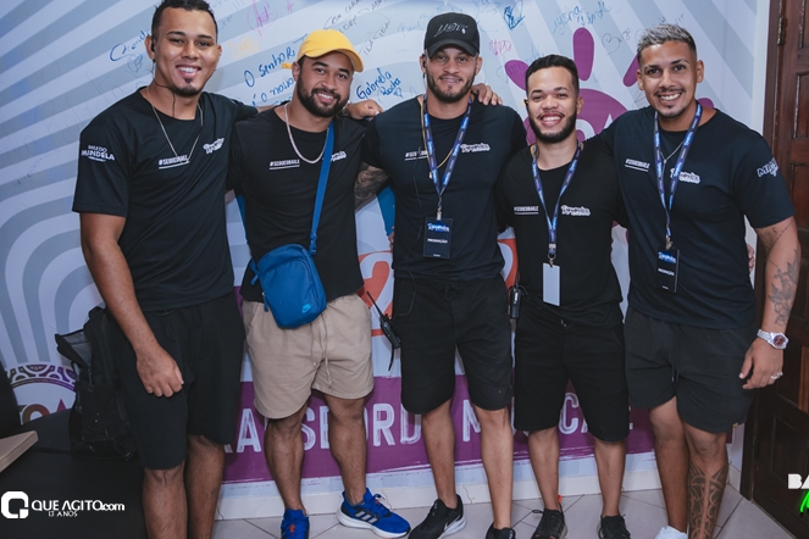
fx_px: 642
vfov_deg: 45.5
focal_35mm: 29
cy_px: 238
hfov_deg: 64.3
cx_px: 445
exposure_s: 1/125
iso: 800
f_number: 2.8
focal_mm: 17
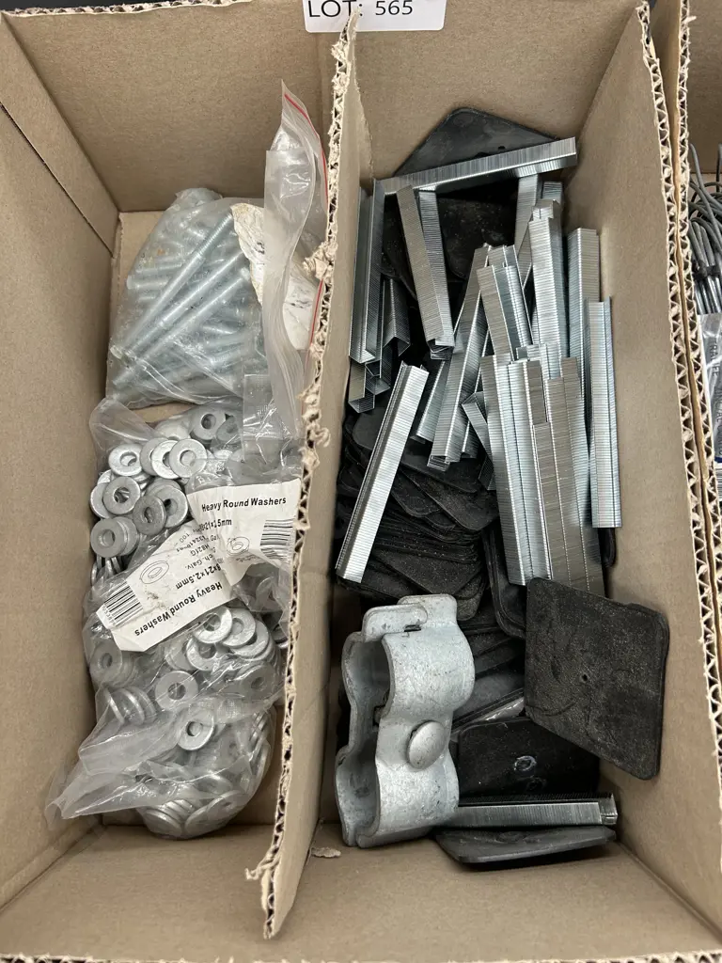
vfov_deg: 67.3
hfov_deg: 53.1
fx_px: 723
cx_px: 361
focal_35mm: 26
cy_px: 482
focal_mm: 5.7
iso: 100
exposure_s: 1/121
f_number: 1.5
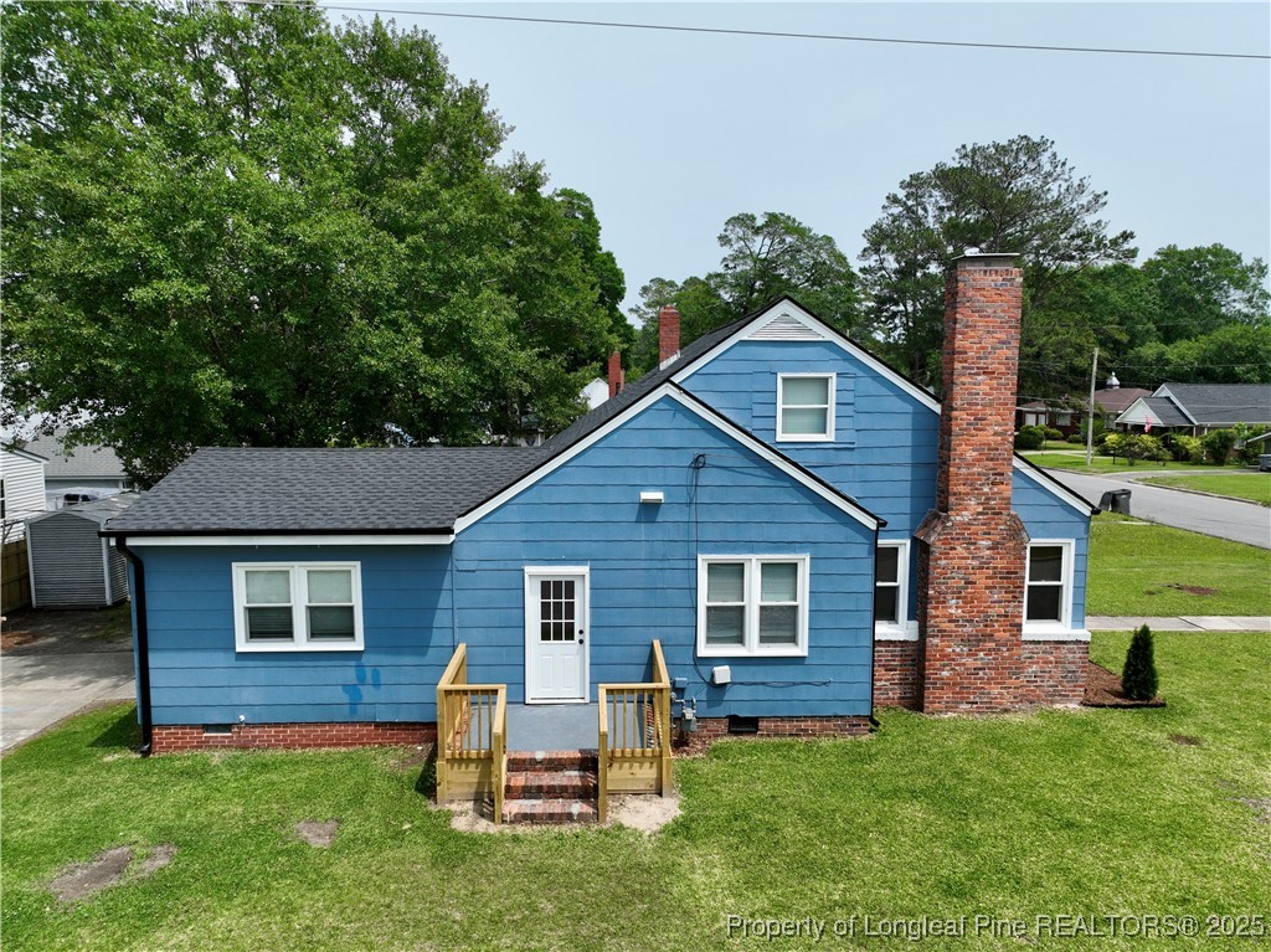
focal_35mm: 24
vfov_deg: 56.8
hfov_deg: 71.6
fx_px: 881
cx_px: 636
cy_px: 476
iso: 100
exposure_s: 1/2000
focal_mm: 12.29
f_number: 2.8
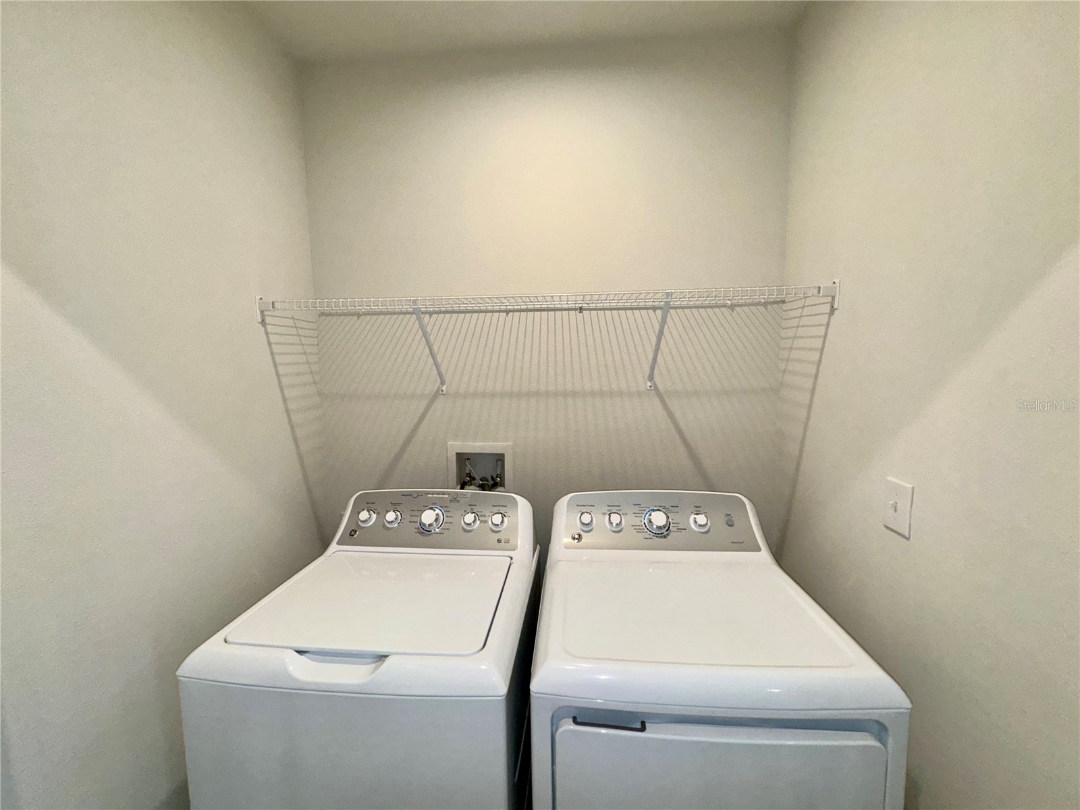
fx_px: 437
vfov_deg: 85.7
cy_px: 405
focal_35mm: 14
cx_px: 540
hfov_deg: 102.1
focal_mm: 2.22
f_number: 2.2
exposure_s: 1/120
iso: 100
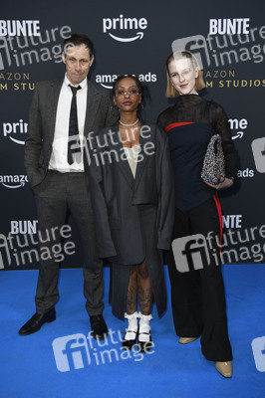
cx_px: 132
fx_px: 442
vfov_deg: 48.5
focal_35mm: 40
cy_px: 199
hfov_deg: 33.3
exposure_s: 1/640
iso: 400
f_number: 4
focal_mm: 40
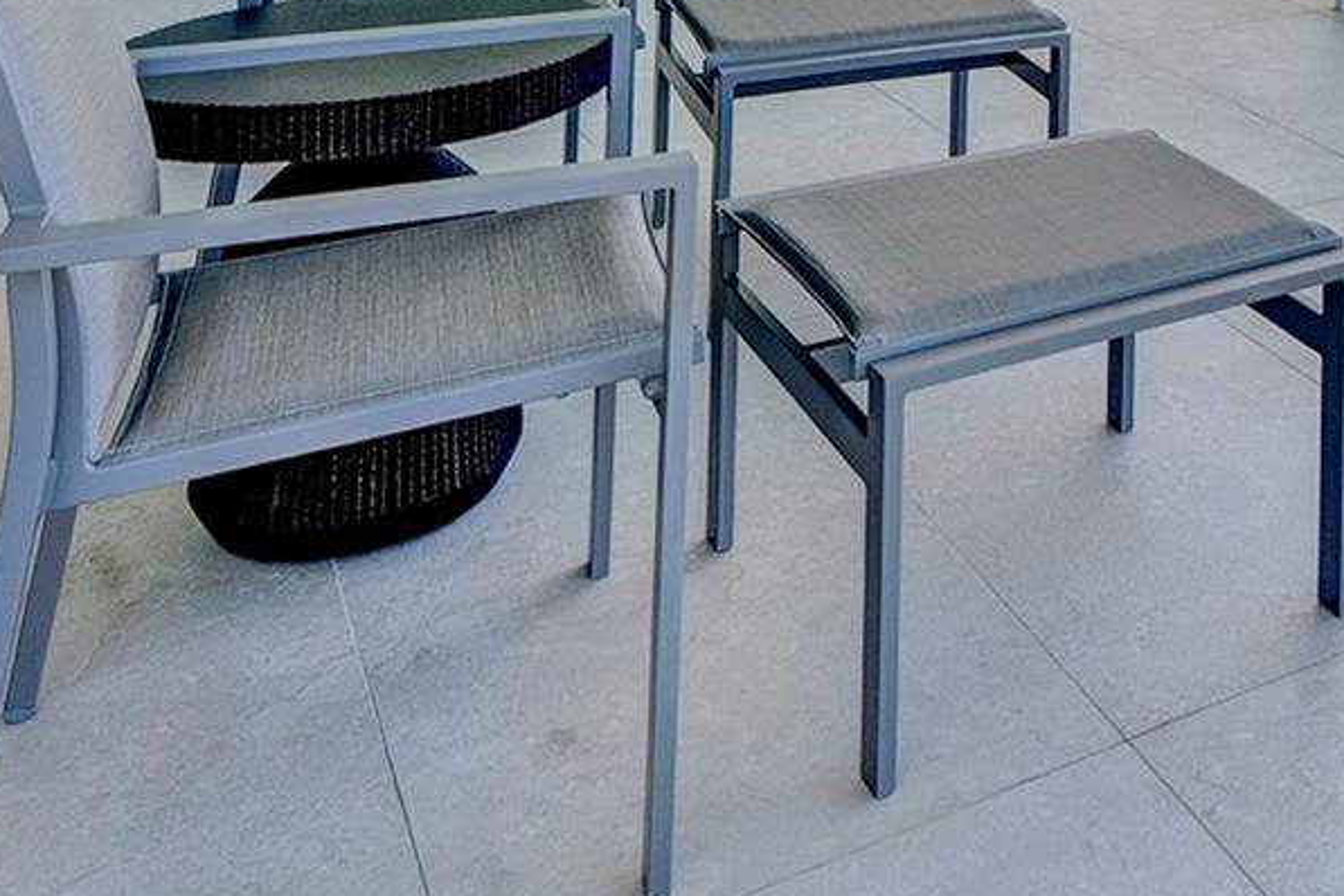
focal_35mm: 48
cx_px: 1425
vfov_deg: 22.7
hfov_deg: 35.9
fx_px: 1792
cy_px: -460
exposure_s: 1/400
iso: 400
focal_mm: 14
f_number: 10
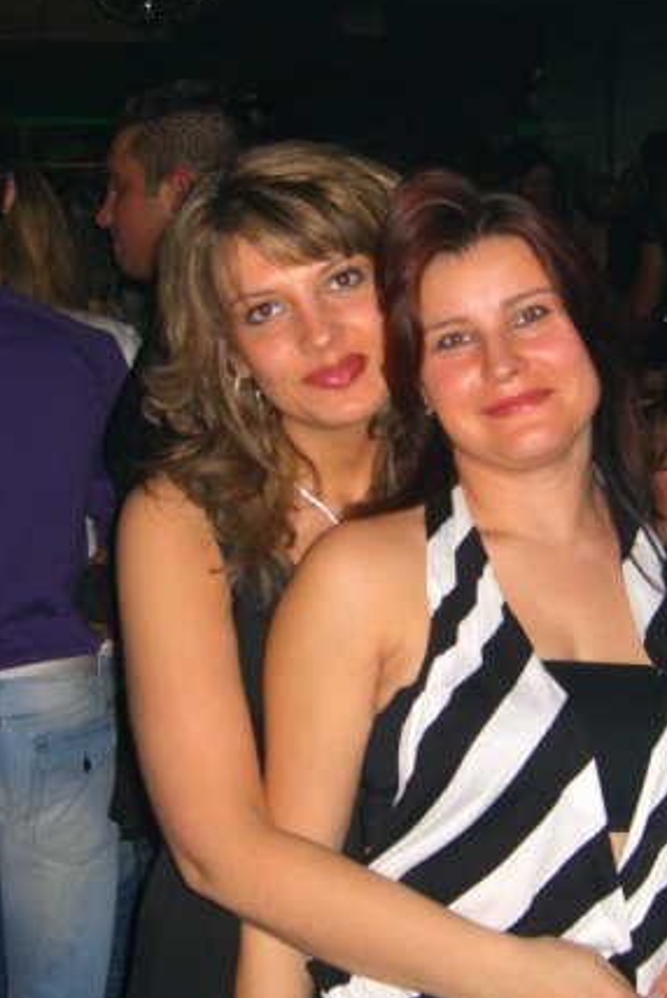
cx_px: 378
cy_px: 511
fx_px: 1859
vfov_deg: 30.1
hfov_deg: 20.3
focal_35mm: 67
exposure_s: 1/60
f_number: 3.1
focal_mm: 9.5
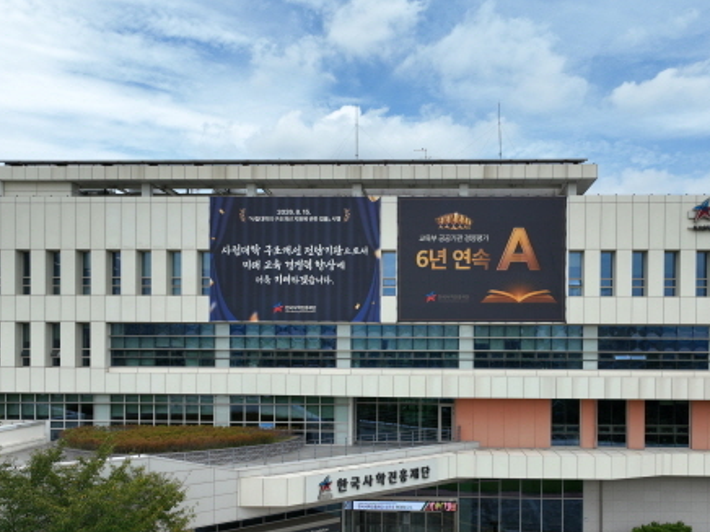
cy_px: 360
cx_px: 415
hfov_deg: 55.1
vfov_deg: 42.3
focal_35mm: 33
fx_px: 677
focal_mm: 12.29
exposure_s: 1/1600
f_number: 2.8
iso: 100
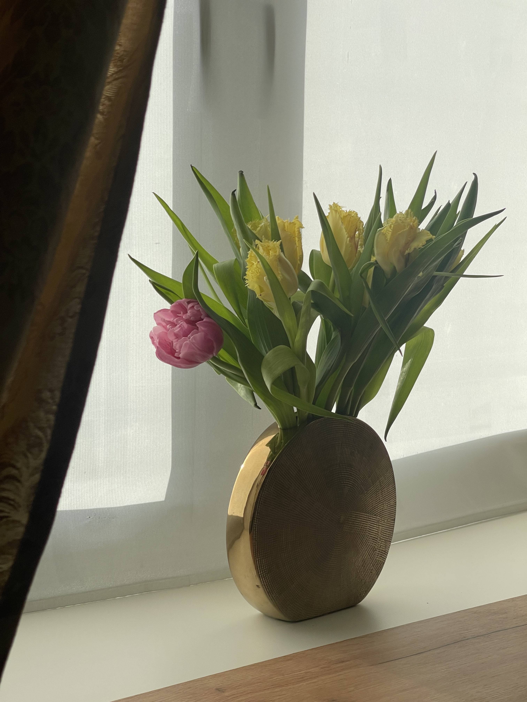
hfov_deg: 22.9
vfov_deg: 30.3
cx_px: 264
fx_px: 1299
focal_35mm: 64
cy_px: 351
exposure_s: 1/212
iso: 20
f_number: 2.2
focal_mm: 7.5
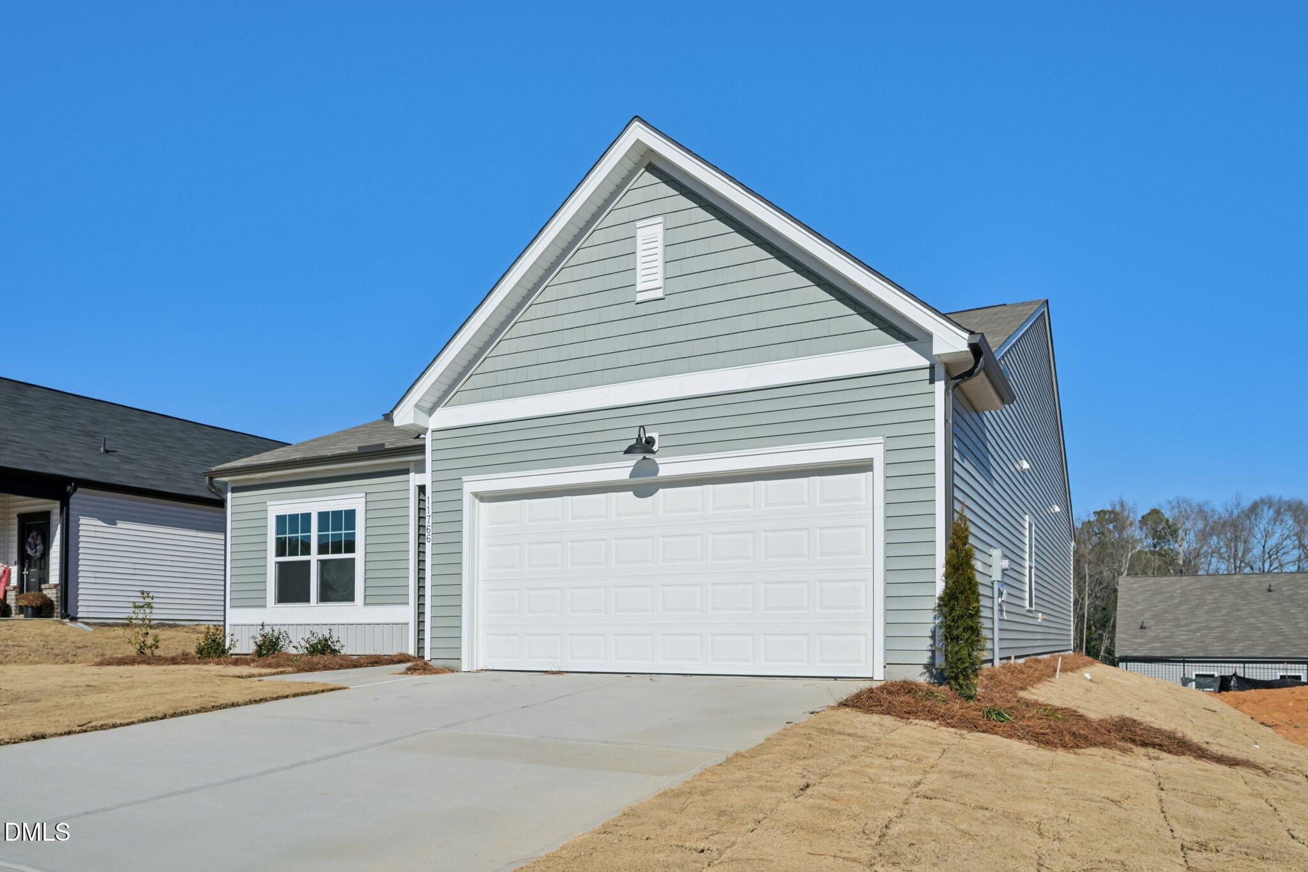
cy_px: 436
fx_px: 854
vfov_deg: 54.1
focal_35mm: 24
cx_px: 654
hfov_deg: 74.9
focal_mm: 23.5
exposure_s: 1/1000
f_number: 8
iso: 100
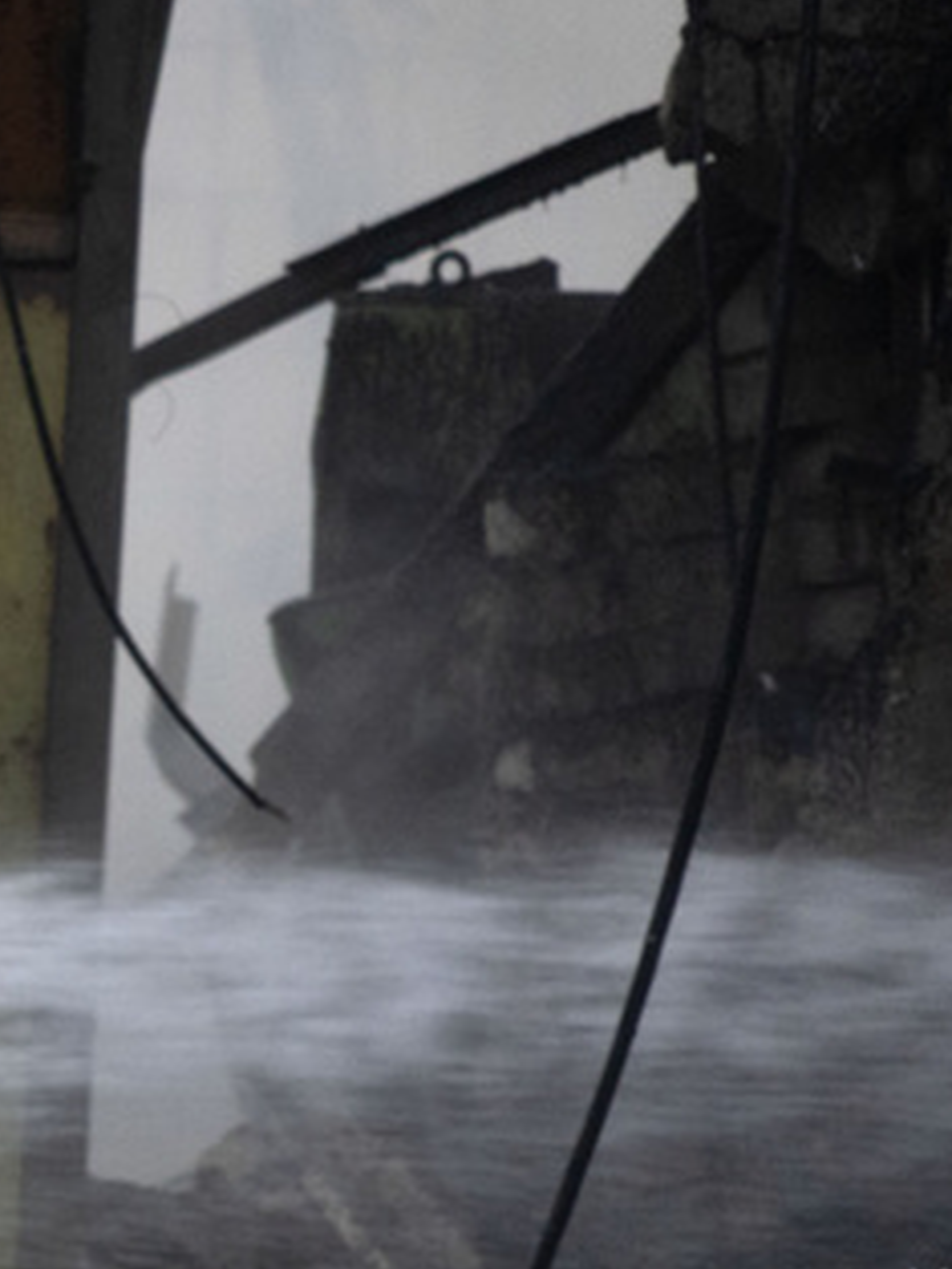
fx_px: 27630
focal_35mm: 754
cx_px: -972
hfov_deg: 2.0
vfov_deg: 2.6
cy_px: 1198
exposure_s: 1/200
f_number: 6.3
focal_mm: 240
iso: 2500
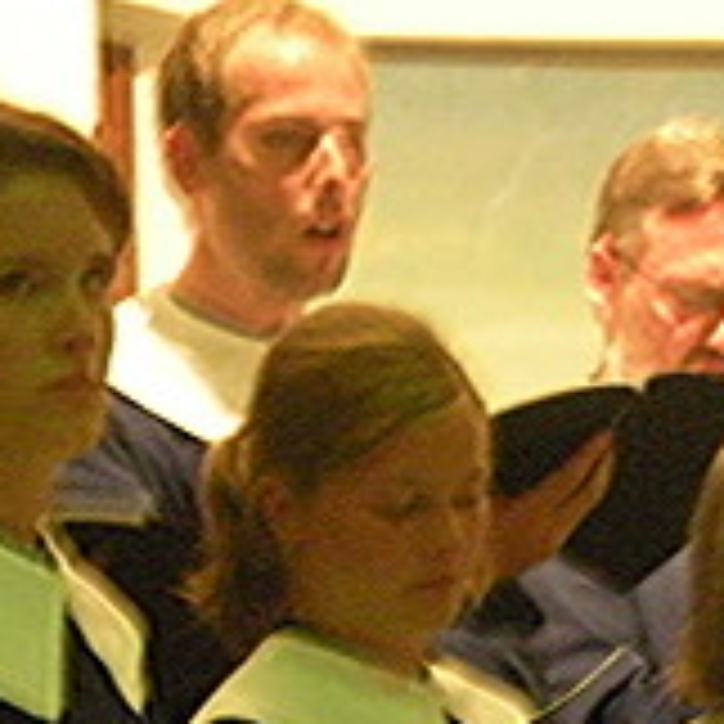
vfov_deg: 6.1
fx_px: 6815
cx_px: 657
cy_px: 609
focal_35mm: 288
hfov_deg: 6.1
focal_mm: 17.3
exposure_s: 1/8
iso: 727
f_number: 5.7
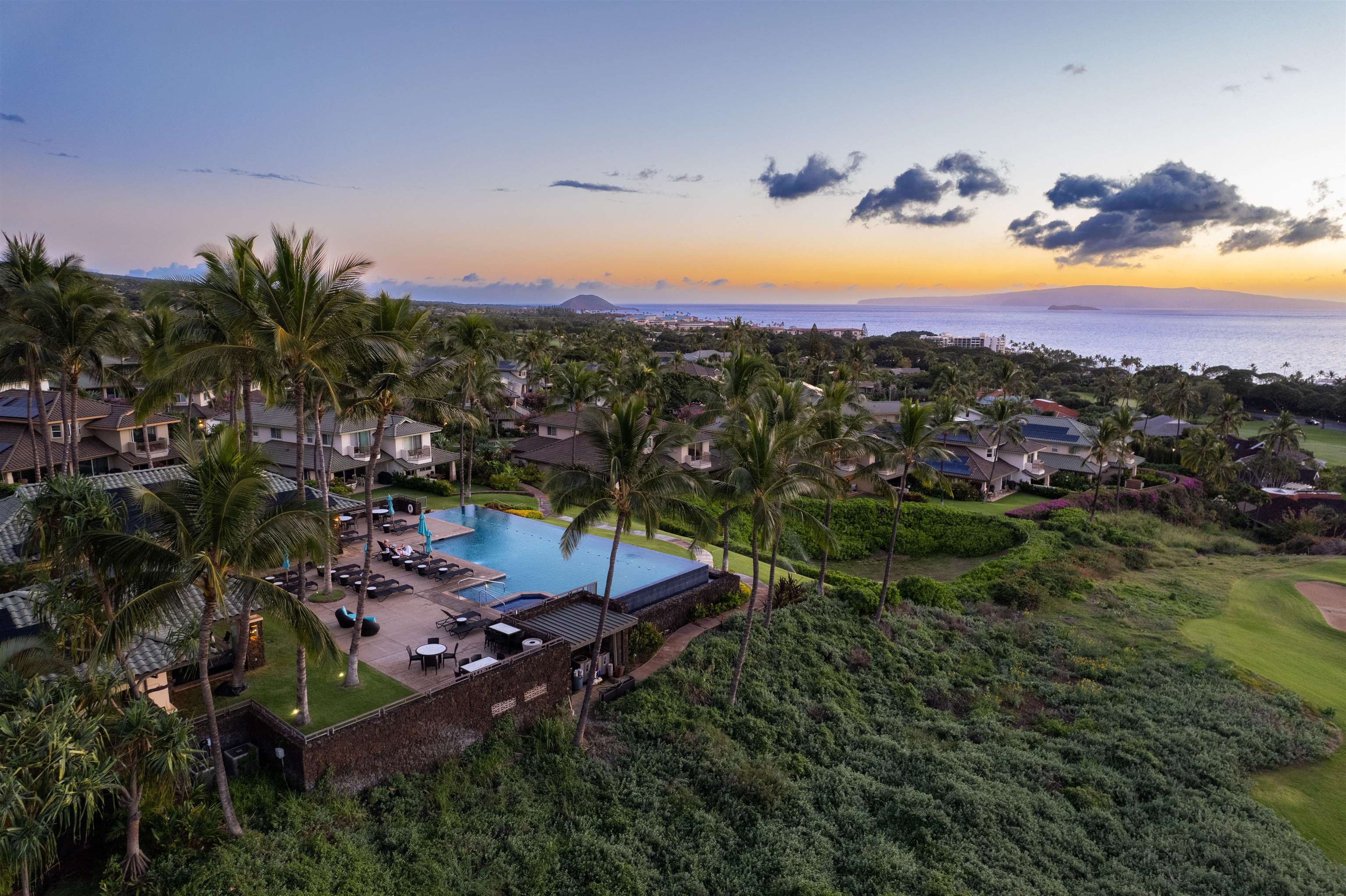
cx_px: 673
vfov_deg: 57.2
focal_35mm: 22
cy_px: 448
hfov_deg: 78.6
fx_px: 822
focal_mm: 8.38
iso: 100
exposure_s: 1/25
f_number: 2.8
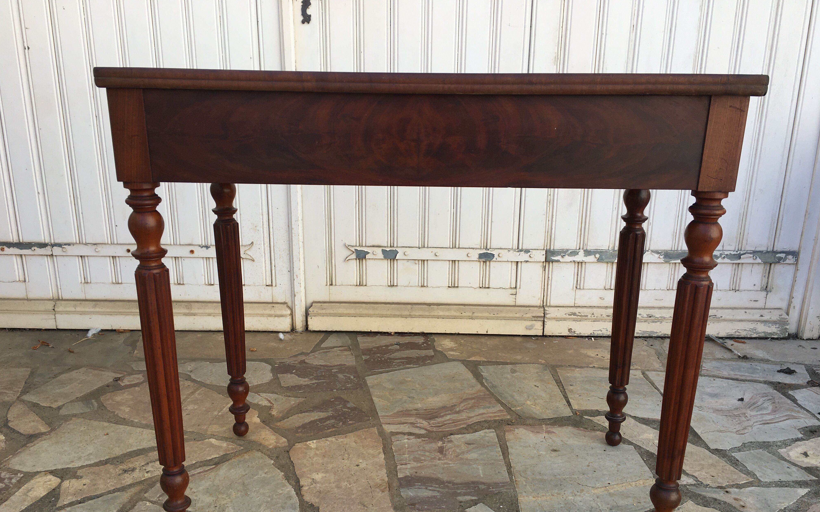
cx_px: 412
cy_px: 308
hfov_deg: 61.2
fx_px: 693
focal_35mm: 31
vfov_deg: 40.4
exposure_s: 1/460
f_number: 2.2
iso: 25
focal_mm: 4.15
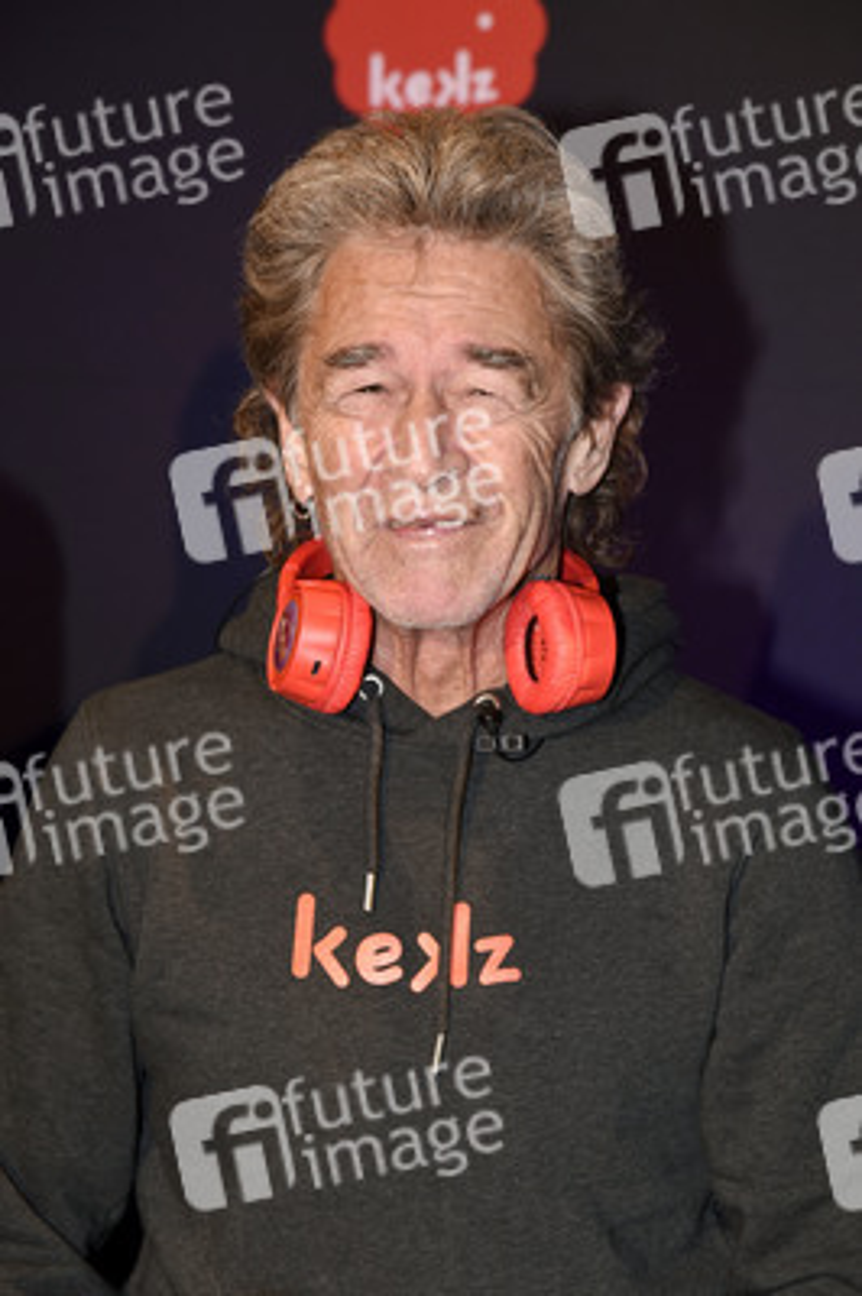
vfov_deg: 17.1
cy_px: 648
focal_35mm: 120
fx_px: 4317
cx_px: 431
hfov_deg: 11.4
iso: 1600
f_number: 6.3
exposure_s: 1/125
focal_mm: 120
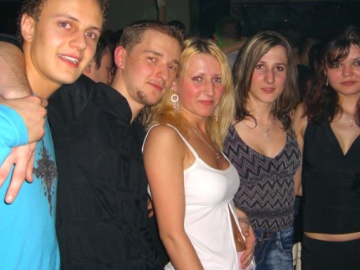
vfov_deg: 29.1
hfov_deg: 38.2
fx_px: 520
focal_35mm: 50
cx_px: 193
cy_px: 133
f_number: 2.8
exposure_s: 1/60
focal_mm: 7.9
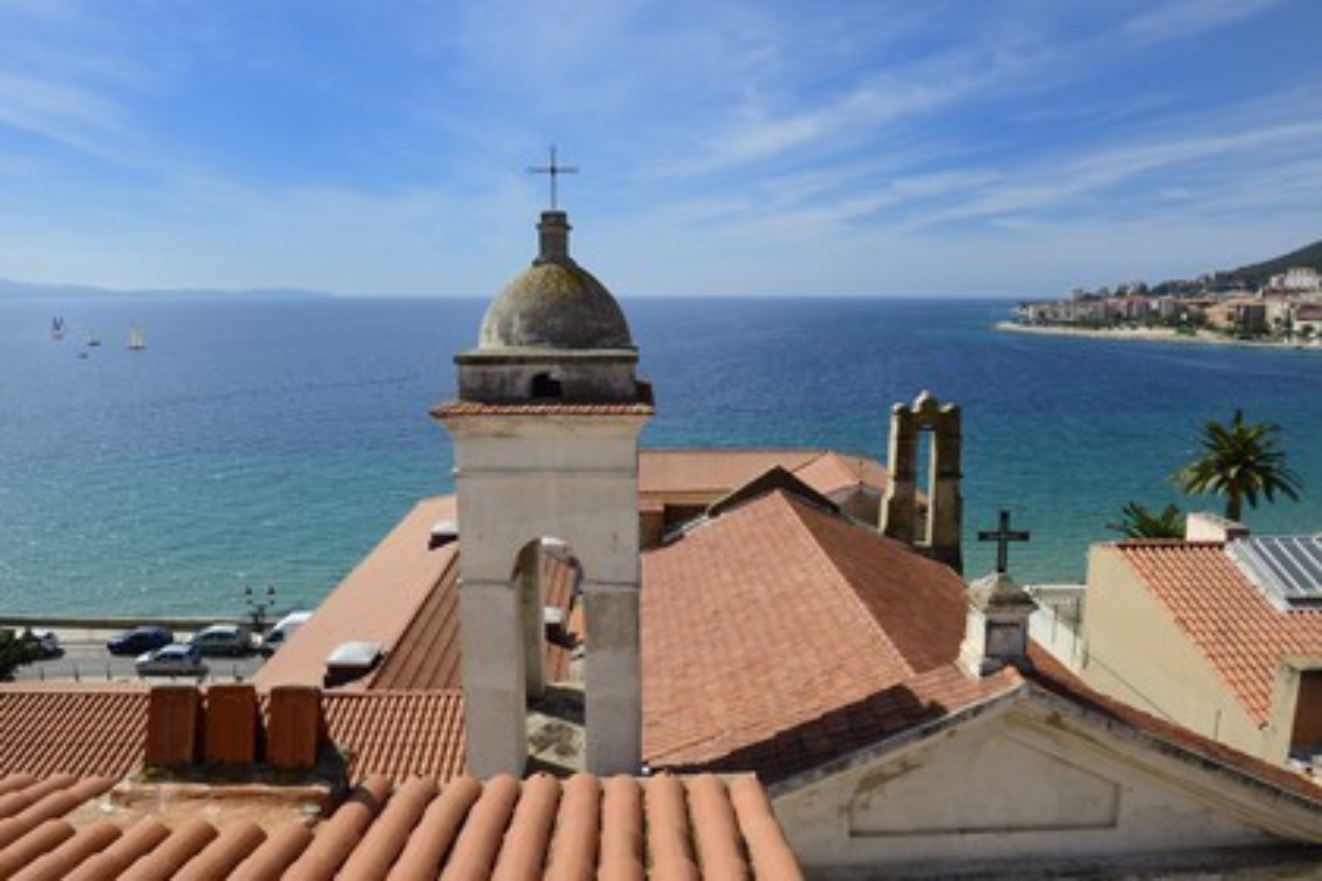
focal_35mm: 24
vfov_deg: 53.1
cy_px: 440
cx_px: 661
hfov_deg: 73.7
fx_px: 881
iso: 200
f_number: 18
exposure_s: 1/160
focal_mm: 24
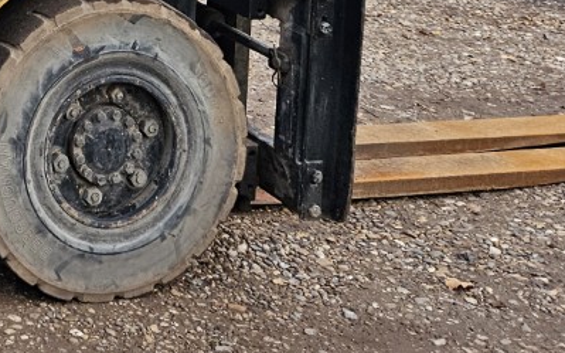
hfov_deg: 20.7
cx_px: -234
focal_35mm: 88
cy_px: -333
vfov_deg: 13.0
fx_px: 1354
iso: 200
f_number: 1.8
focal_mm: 5.4
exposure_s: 1/180
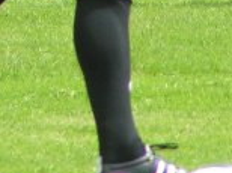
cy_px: -244
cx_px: -98
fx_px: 13243
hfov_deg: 1.0
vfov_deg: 0.7
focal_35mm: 1979
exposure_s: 1/500
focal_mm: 58
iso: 50
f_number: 3.5
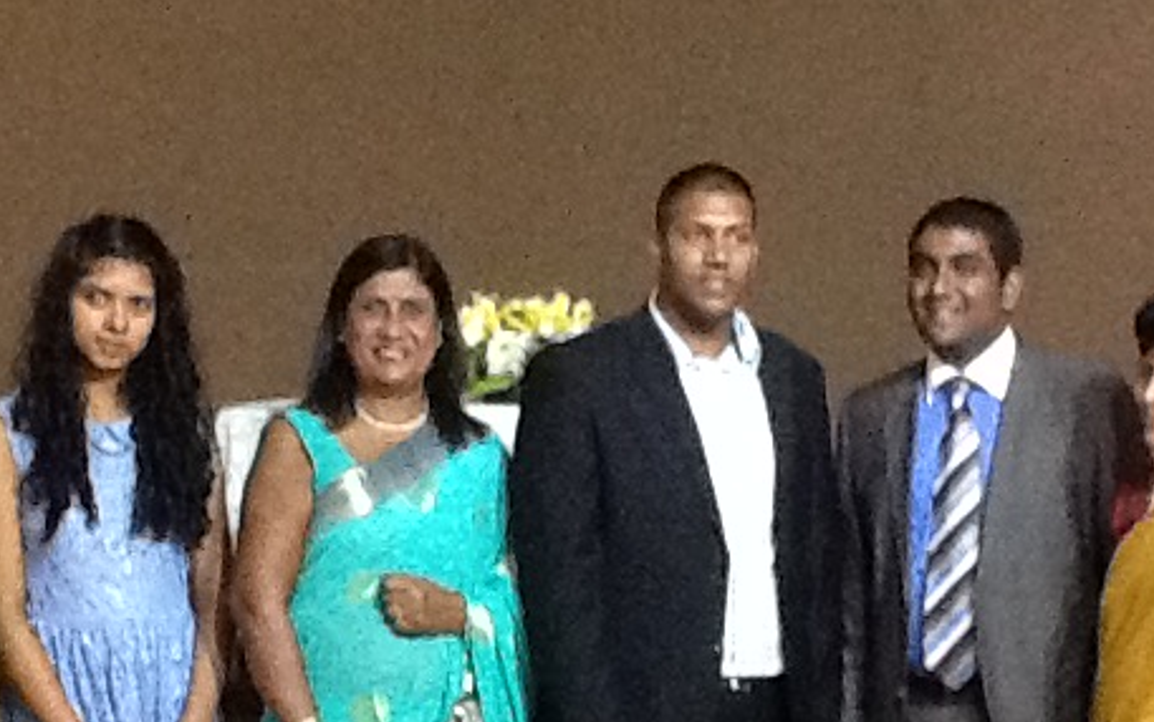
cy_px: 704
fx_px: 3083
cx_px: 621
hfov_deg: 21.2
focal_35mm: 98
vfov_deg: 13.2
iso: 320
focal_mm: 2.03
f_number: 2.4
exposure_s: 1/20
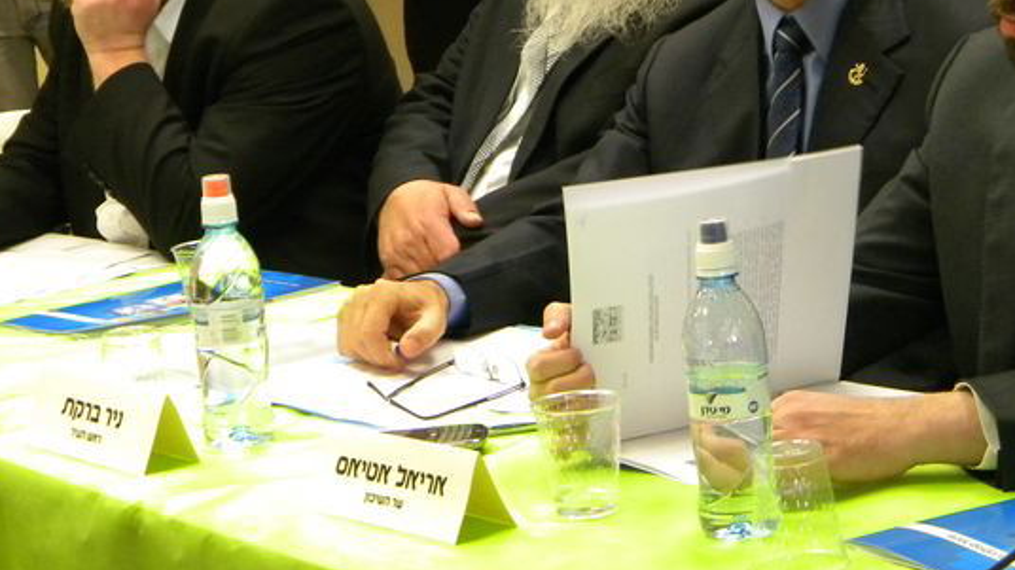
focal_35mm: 109
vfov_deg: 11.1
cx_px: 682
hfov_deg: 19.6
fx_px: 2932
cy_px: 205
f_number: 4.3
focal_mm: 12.2
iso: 400
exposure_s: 1/39.2
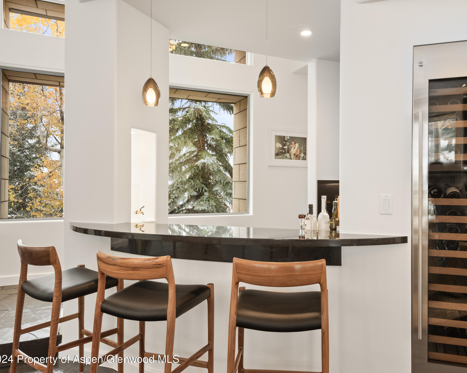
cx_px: 269
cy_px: 184
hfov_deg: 60.2
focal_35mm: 29
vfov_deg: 50.0
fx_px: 401
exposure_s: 1/15
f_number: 7.1
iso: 1250
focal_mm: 25
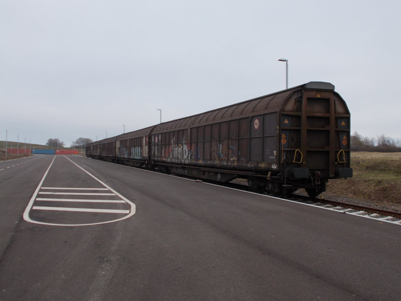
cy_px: 150
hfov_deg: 47.9
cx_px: 200
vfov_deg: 36.8
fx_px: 452
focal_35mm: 39
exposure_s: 1/100
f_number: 3.9
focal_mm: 6.9
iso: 80
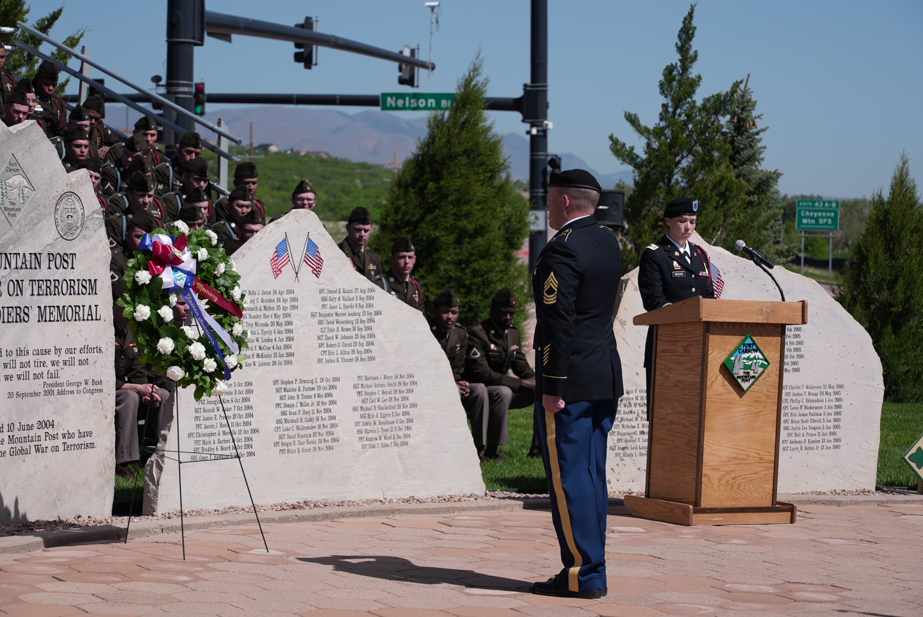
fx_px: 2694
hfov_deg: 19.4
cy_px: 308
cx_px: 462
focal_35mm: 105
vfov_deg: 13.1
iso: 80
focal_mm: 105
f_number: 8
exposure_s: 1/400
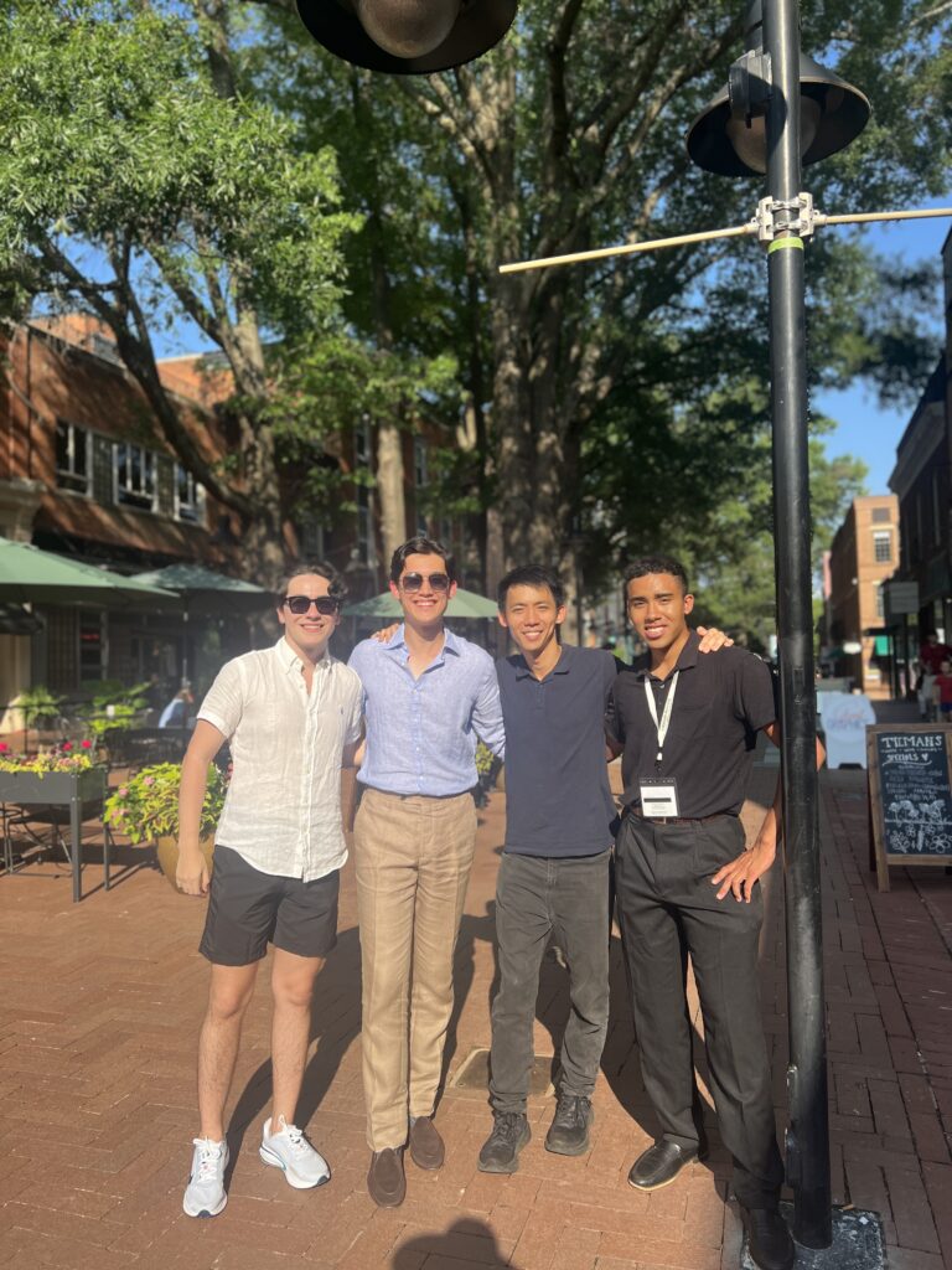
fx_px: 953
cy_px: 635
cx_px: 476
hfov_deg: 53.1
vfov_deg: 67.3
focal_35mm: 26
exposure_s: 1/2404
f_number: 1.5
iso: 50
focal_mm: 5.7
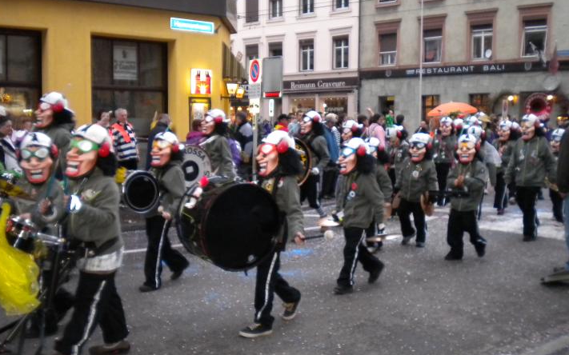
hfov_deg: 45.3
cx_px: 282
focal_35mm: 44
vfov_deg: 29.2
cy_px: 181
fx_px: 682
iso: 400
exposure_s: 1/62.3
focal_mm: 7.4
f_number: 3.5
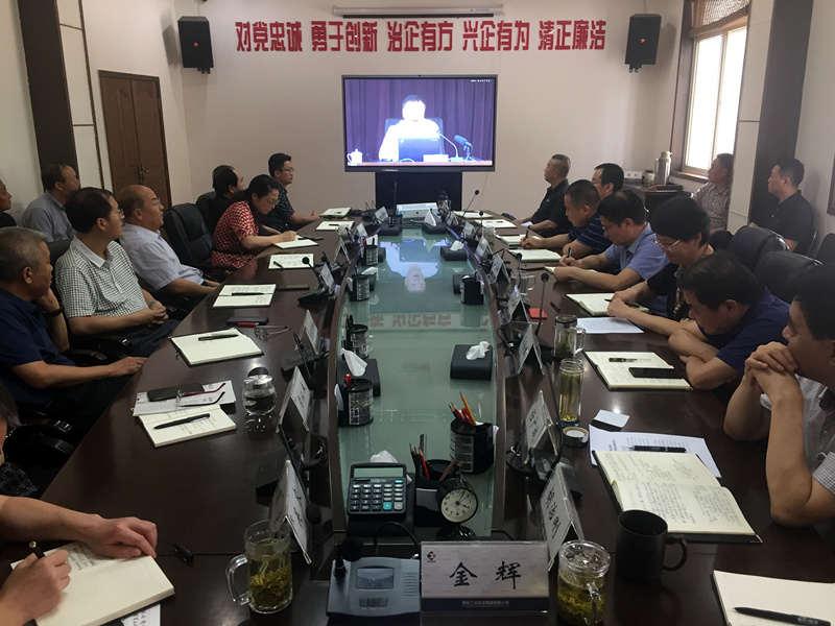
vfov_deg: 48.2
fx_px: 700
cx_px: 418
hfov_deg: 61.7
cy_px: 313
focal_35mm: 29
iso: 100
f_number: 2.2
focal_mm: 4.15
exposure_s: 1/33
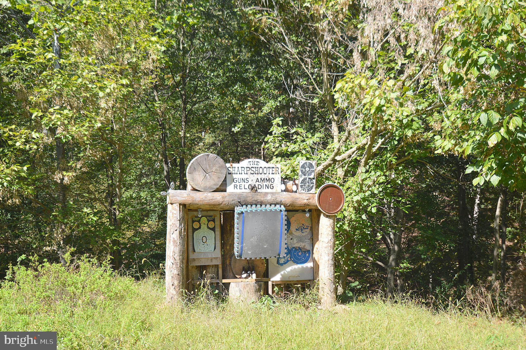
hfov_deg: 53.2
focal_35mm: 36
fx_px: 525
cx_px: 263
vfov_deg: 36.8
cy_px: 175
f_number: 6.3
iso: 100
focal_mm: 24
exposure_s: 1/160
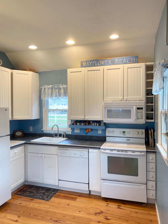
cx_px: 84
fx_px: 168
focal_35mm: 26
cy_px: 112
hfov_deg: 53.1
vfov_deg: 67.3
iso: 64
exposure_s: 1/60
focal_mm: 4.25
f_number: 1.8
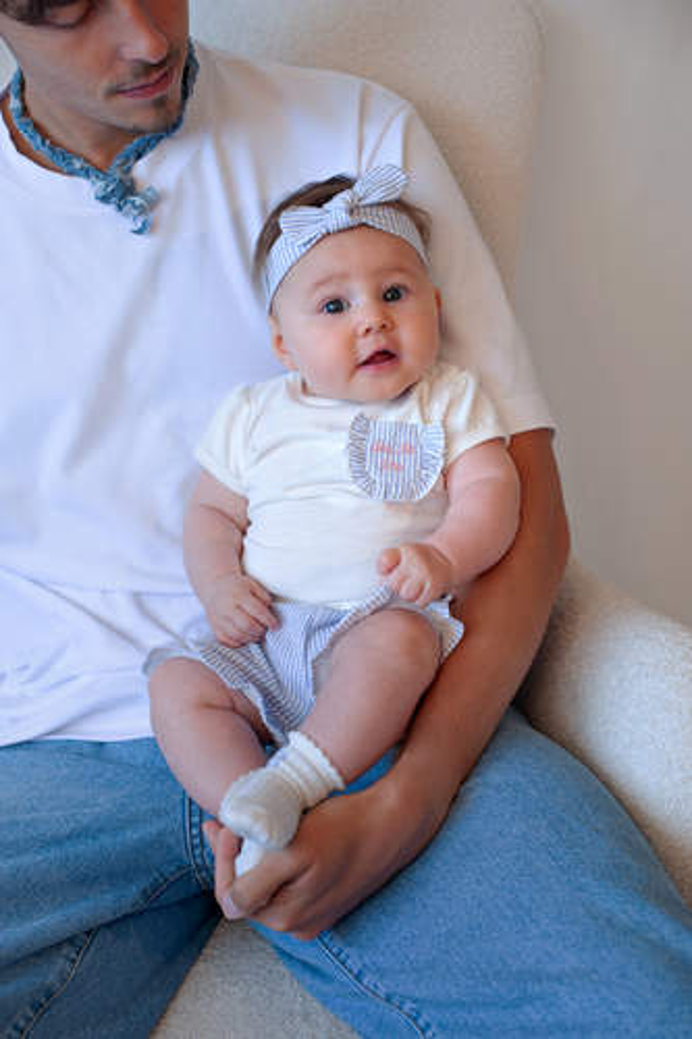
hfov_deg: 27.0
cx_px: 346
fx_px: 1443
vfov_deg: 39.6
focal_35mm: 50
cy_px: 520
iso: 640
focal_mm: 50
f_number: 4.5
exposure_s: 1/100
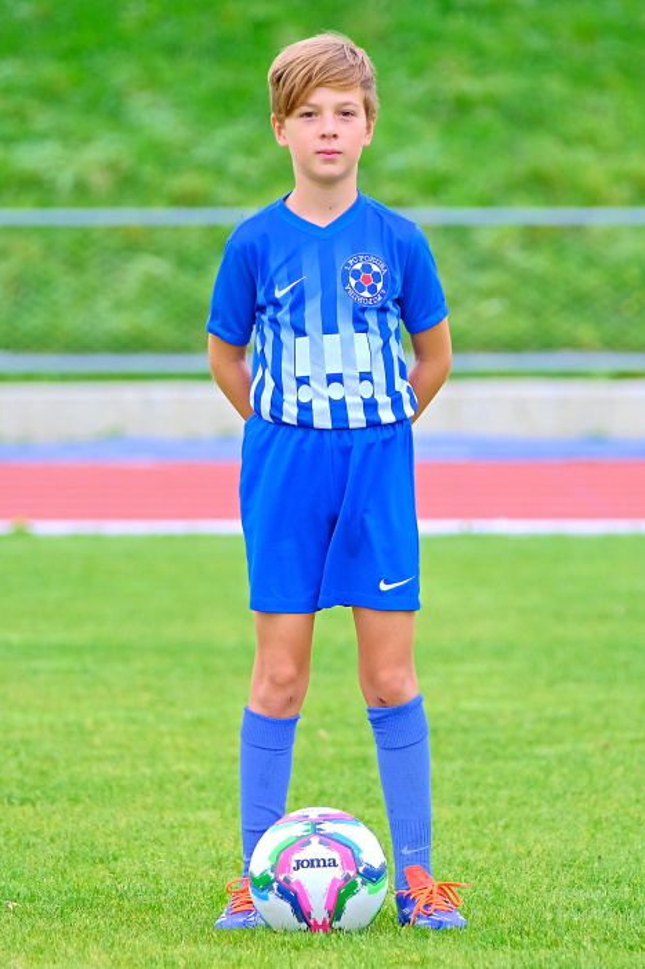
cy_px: 484
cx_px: 322
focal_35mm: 179
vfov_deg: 11.5
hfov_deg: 7.7
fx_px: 4813
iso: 320
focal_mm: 119.2
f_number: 2.8
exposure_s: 1/300
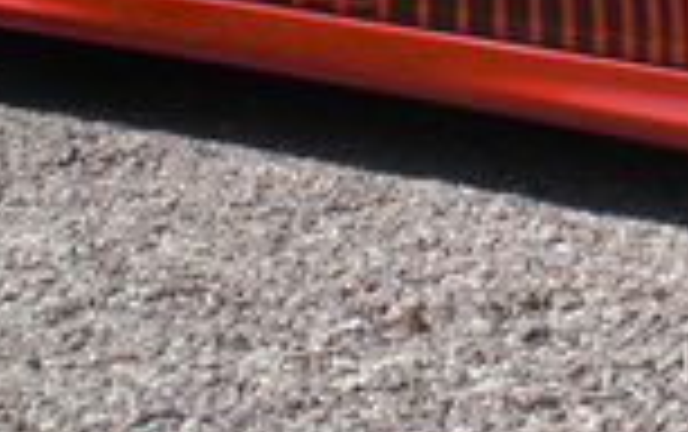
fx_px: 3154
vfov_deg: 7.6
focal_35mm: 168
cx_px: 904
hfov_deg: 12.1
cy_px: -297
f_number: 5.6
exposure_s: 1/320
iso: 64
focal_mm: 6.3
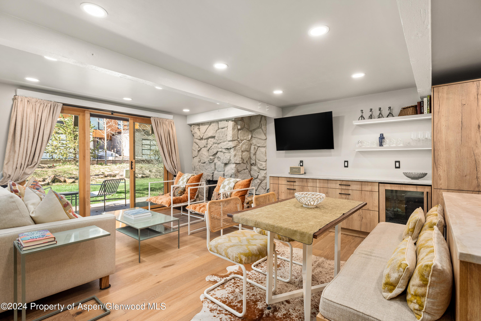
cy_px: 160
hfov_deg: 86.9
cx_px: 240
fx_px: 254
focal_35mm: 19
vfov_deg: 64.6
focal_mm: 19
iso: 500
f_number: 7.1
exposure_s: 1/25
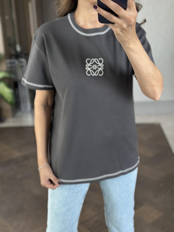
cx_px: 87
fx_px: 322
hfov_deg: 30.3
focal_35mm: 48
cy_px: 116
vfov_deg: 39.7
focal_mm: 6.86
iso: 125
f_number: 1.78
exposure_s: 1/66
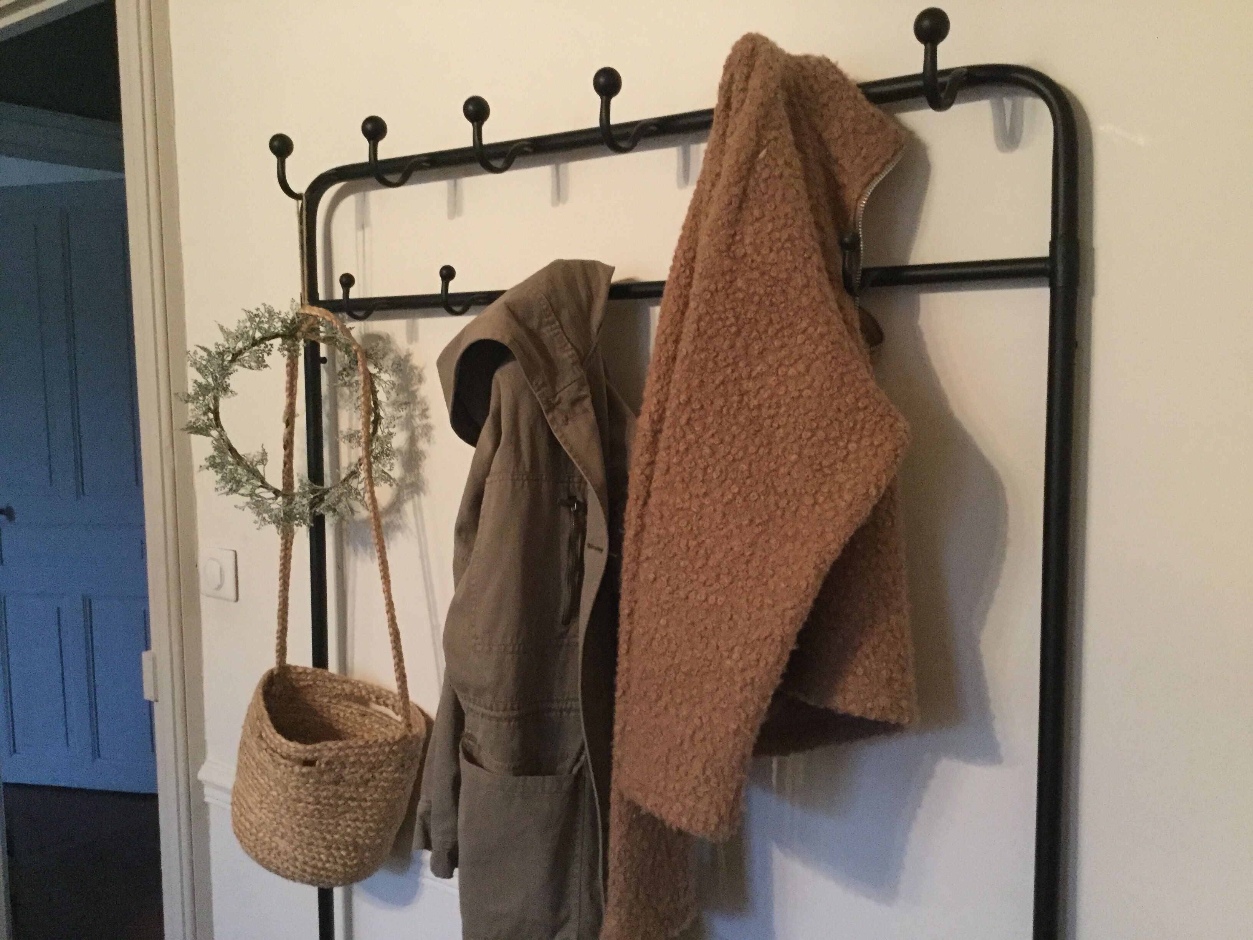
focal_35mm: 31
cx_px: 626
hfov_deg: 58.4
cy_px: 470
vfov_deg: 45.4
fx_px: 1122
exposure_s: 1/17
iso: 320
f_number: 2.4
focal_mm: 3.3
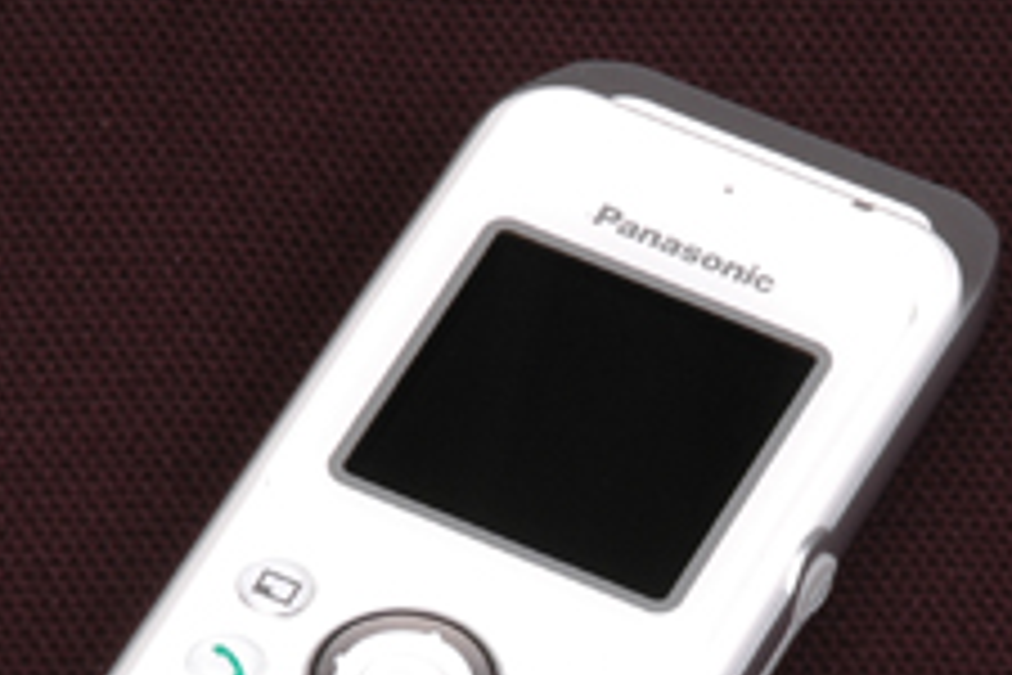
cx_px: 535
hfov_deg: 4.6
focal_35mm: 448
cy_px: 567
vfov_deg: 3.1
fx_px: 12605
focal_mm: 105
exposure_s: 1/320
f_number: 29
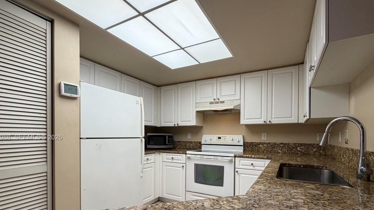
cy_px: 138
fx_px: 179
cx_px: 197
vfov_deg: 59.8
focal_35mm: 18
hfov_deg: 92.6
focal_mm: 2.22
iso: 160
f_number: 2.2
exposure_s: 1/120
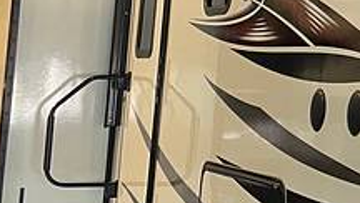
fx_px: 1252
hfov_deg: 14.0
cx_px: 700
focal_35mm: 131
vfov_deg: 9.2
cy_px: -25
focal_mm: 4.2
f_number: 1.6
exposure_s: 1/60
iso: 160
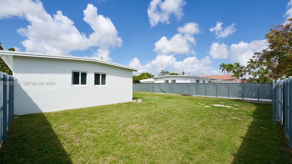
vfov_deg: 67.9
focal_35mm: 16
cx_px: 146
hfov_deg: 100.3
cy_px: 84
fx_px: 122
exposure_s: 1/2000
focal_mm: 14.7
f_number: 5.6
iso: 400
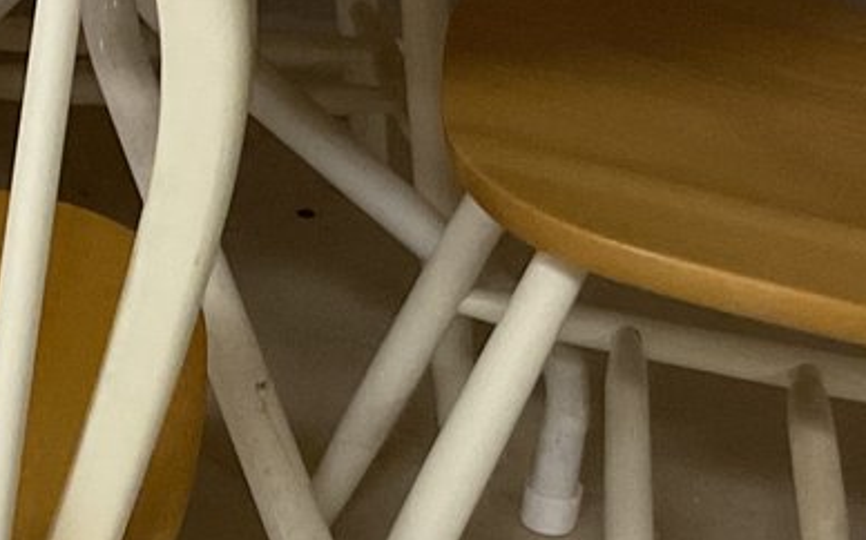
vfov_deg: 10.9
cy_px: 436
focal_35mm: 120
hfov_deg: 17.2
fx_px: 2831
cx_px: 126
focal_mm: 3
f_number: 1.8
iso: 250
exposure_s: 1/60
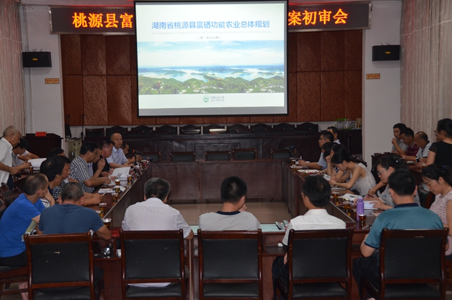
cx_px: 226
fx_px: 752
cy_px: 150
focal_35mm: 60
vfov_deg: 22.5
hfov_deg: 33.5
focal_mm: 40
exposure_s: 1/60
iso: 800
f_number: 4.5
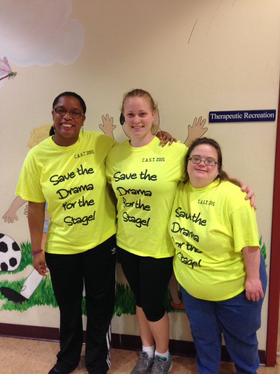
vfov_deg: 55.4
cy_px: 187
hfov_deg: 42.9
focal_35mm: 33
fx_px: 356
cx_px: 140
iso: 100
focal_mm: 4.12
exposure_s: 1/20
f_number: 2.4
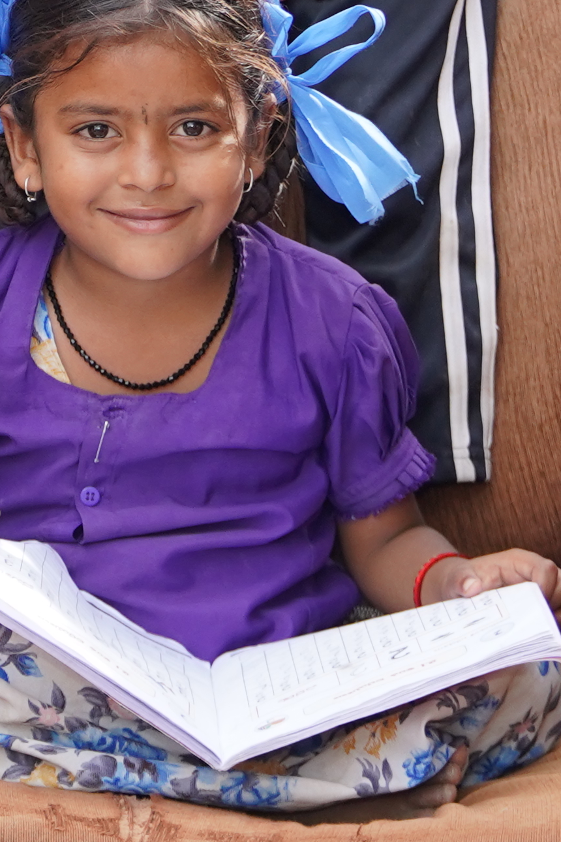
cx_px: 120
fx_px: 4675
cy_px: -166
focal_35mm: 200
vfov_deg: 10.1
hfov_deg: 6.9
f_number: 2.8
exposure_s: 1/2500
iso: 640
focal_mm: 43
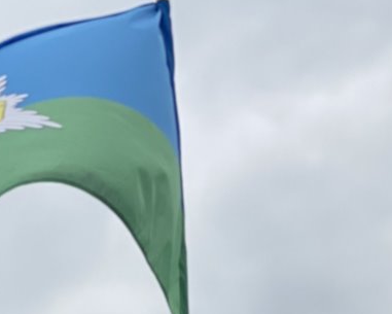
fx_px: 2472
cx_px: 9
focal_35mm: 213
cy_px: 575
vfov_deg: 7.1
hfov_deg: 9.0
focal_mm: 6
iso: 20
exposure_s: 1/1712
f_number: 2
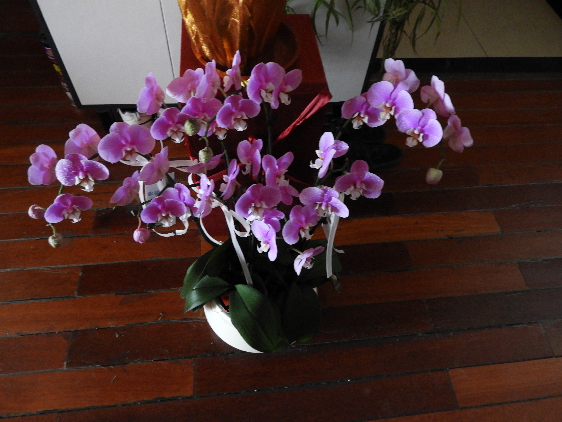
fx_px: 406
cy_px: 213
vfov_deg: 54.9
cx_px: 286
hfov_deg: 69.4
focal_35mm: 25
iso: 800
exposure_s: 1/15
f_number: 3.3
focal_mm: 4.3
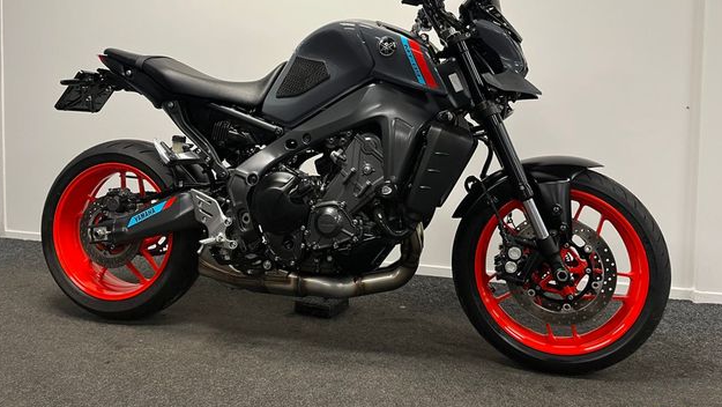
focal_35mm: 29
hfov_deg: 66.0
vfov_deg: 39.8
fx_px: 555
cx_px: 357
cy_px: 139
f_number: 1.6
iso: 80
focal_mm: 5.1
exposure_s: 1/50
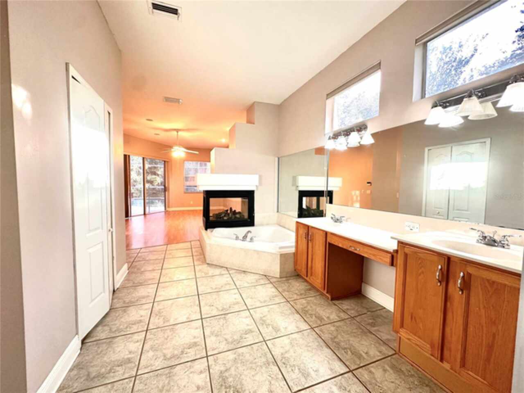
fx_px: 212
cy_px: 196
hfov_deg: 102.1
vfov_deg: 85.7
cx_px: 262
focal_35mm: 14
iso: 200
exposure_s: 1/60
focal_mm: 2.22
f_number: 2.2
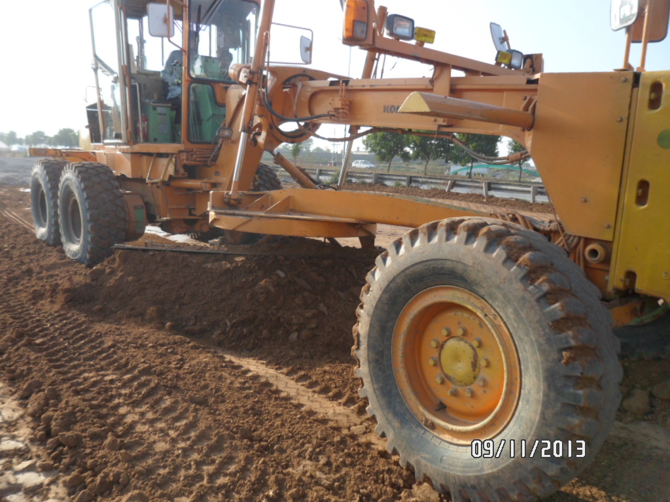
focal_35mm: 26
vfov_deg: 53.1
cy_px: 251
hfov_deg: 67.3
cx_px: 335
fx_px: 503
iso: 80
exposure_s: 1/350
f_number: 3.3
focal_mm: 4.9
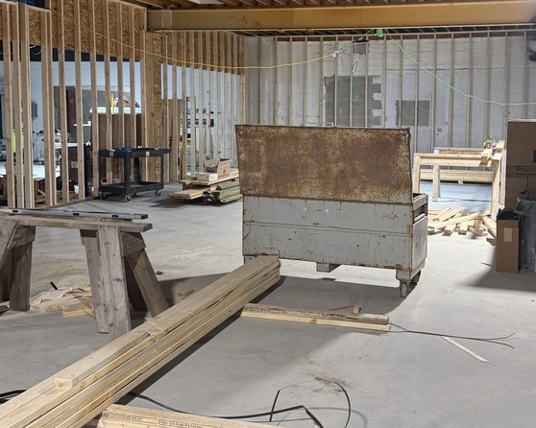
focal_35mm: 43
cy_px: 161
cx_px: 315
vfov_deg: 34.7
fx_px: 682
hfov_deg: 42.8
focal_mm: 6.76
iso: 200
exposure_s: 1/60
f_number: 1.78
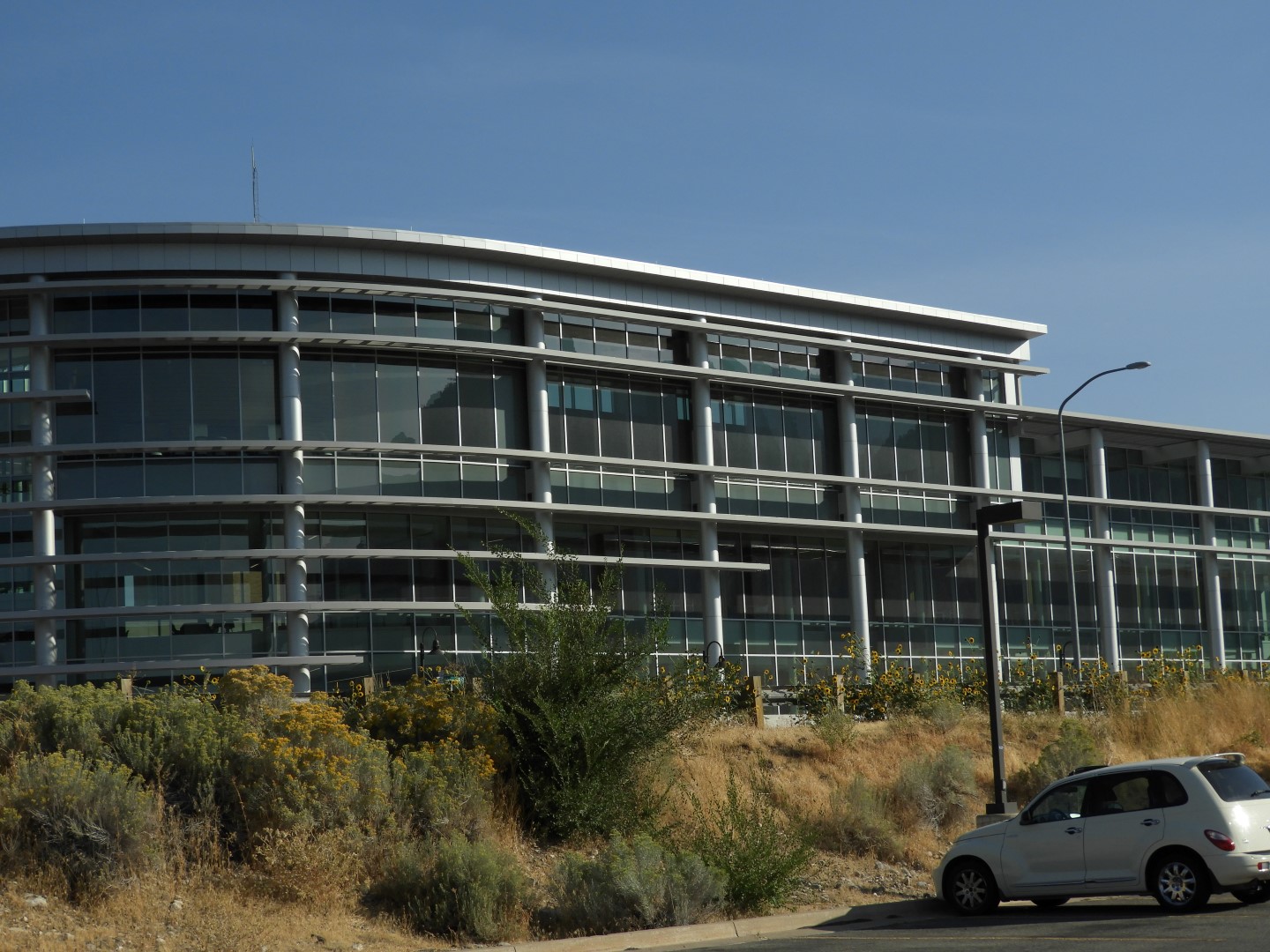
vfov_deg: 21.0
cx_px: 635
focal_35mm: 70
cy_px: 476
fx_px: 2568
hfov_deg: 27.8
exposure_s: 1/1250
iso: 100
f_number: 4.5
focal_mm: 12.5
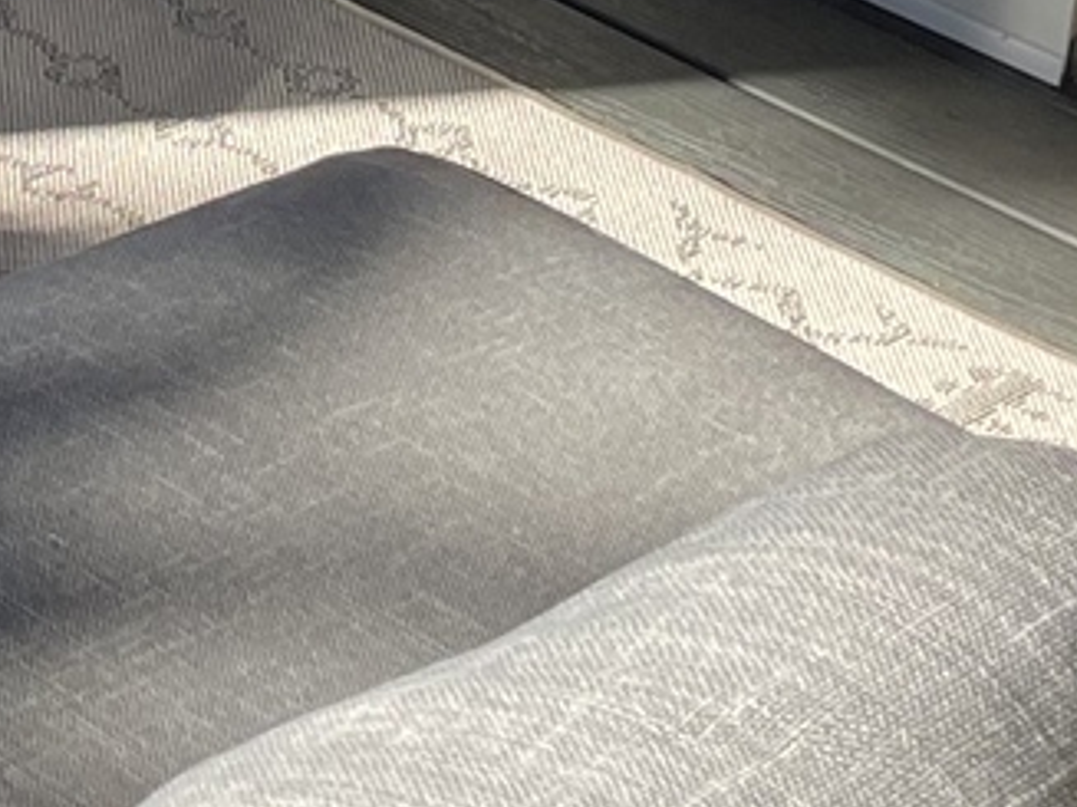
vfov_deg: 8.9
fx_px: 4945
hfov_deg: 11.2
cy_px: -692
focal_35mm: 159
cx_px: -1080
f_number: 1.6
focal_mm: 4.2
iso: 32
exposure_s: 1/779
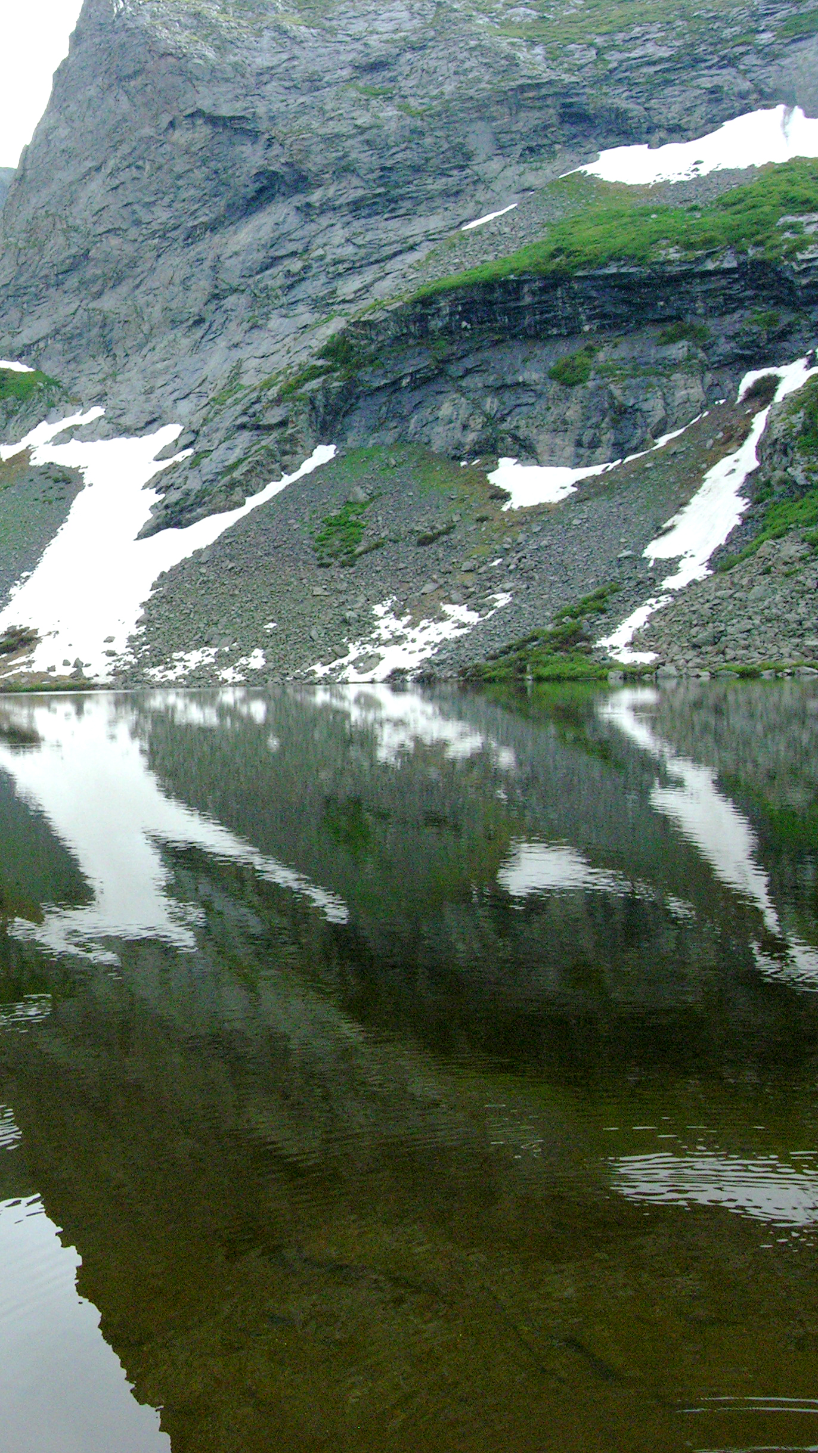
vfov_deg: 56.6
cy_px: 725
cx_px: -95
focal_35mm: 35
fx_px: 1349
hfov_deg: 30.1
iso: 200
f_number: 7.2
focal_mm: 6.1
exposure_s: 1/250
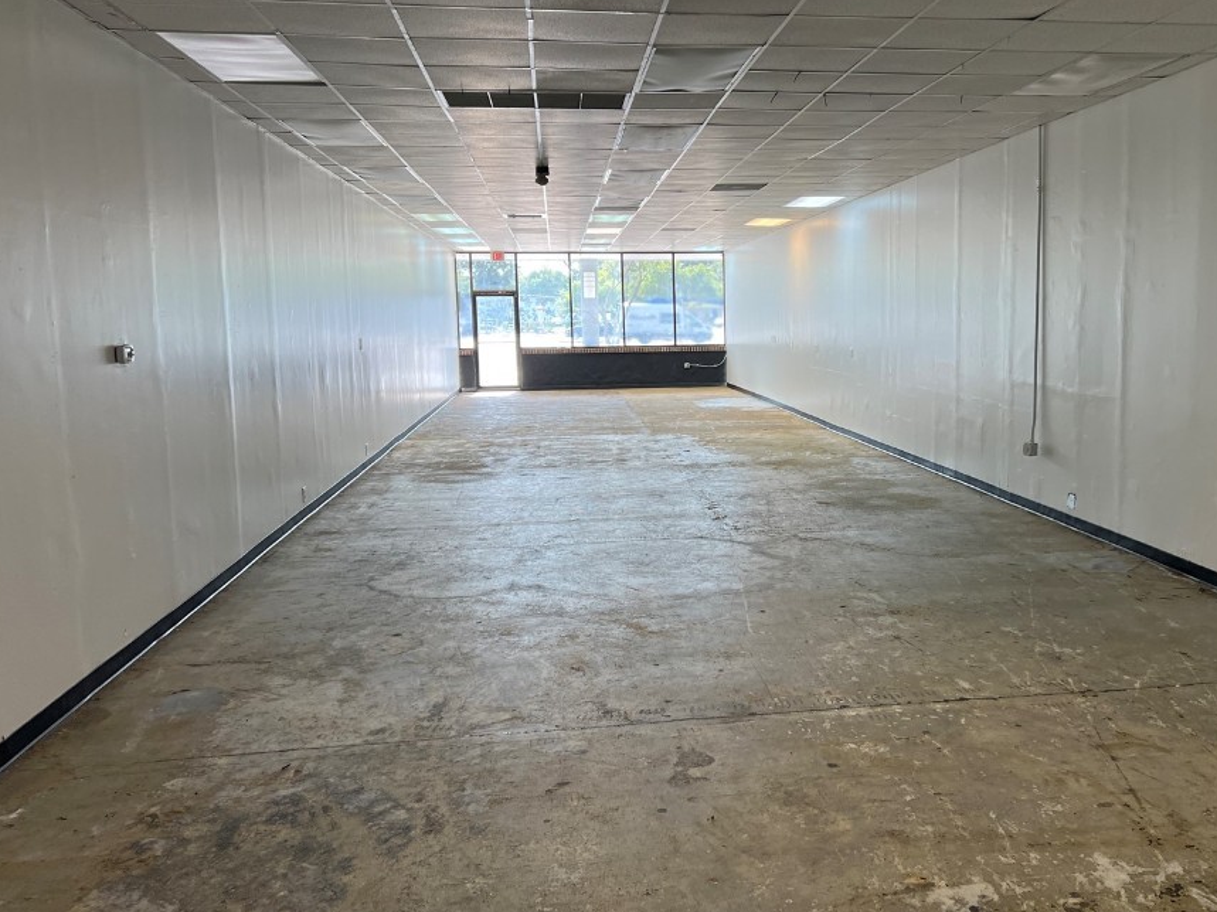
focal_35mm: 31
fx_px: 1090
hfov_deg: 58.0
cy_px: 423
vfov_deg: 45.4
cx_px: 715
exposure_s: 1/170
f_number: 1.5
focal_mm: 5.7
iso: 50
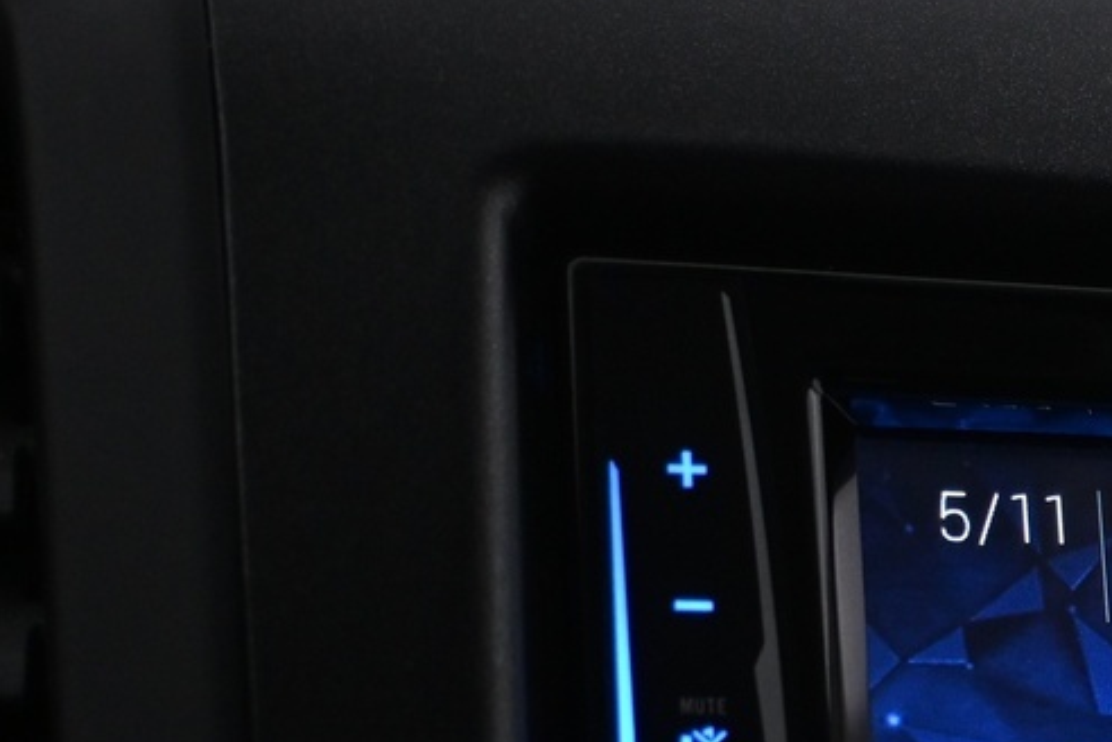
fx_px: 3510
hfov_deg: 16.9
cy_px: 907
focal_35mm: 114
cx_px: 1467
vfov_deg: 11.8
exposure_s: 1/50
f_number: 4.2
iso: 1000
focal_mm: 23
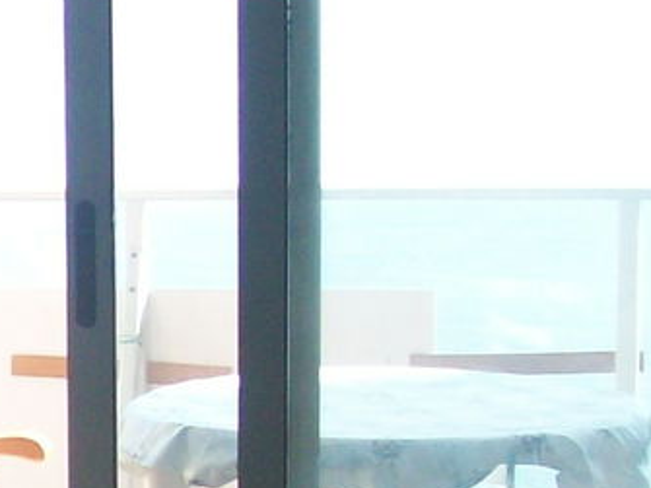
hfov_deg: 10.8
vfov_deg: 8.4
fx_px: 3234
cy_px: 717
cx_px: -527
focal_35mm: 172
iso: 80
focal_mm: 6
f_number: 2.7
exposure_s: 1/131
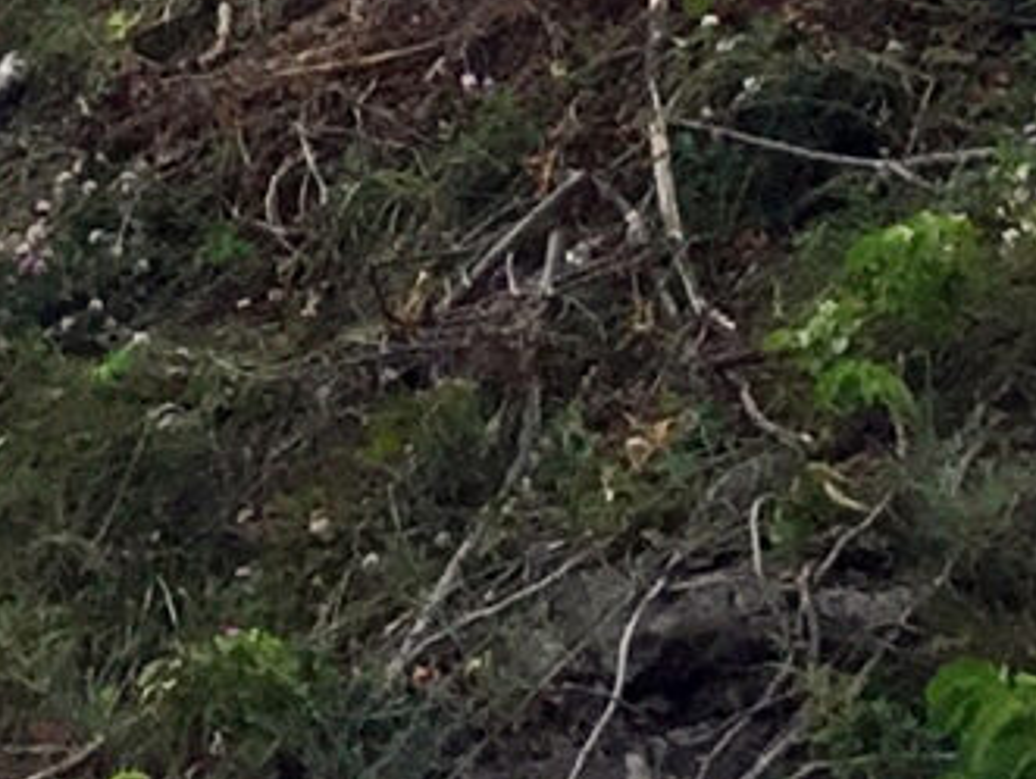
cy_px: -2102
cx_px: 839
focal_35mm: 224
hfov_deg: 8.8
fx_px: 6711
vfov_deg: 5.8
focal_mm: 4.15
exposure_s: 1/2326
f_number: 2.2
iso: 32
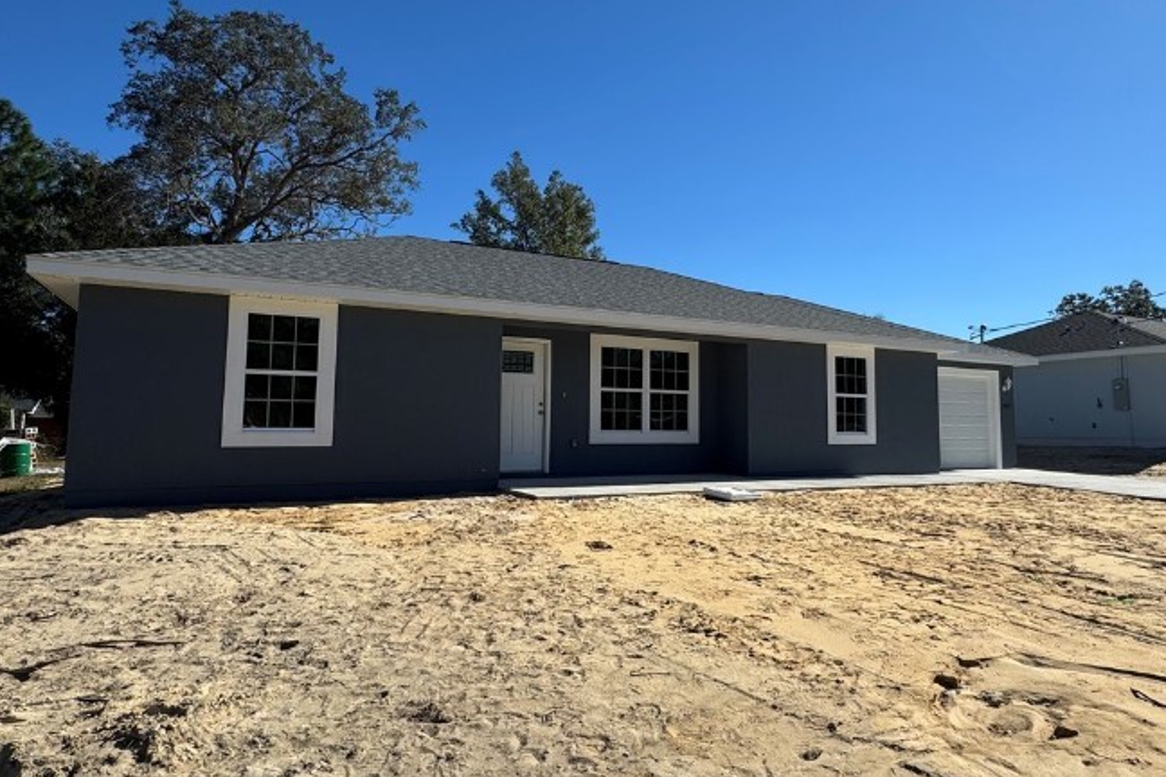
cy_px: 362
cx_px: 646
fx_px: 745
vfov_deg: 55.1
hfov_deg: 75.9
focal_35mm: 23
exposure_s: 1/2584
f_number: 2.2
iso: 50
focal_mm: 2.22
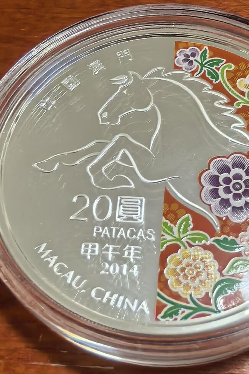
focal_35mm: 46
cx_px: 166
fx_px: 477
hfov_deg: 29.0
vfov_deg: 42.7
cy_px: 208
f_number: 2.2
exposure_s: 1/33.3
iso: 250
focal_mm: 1.68
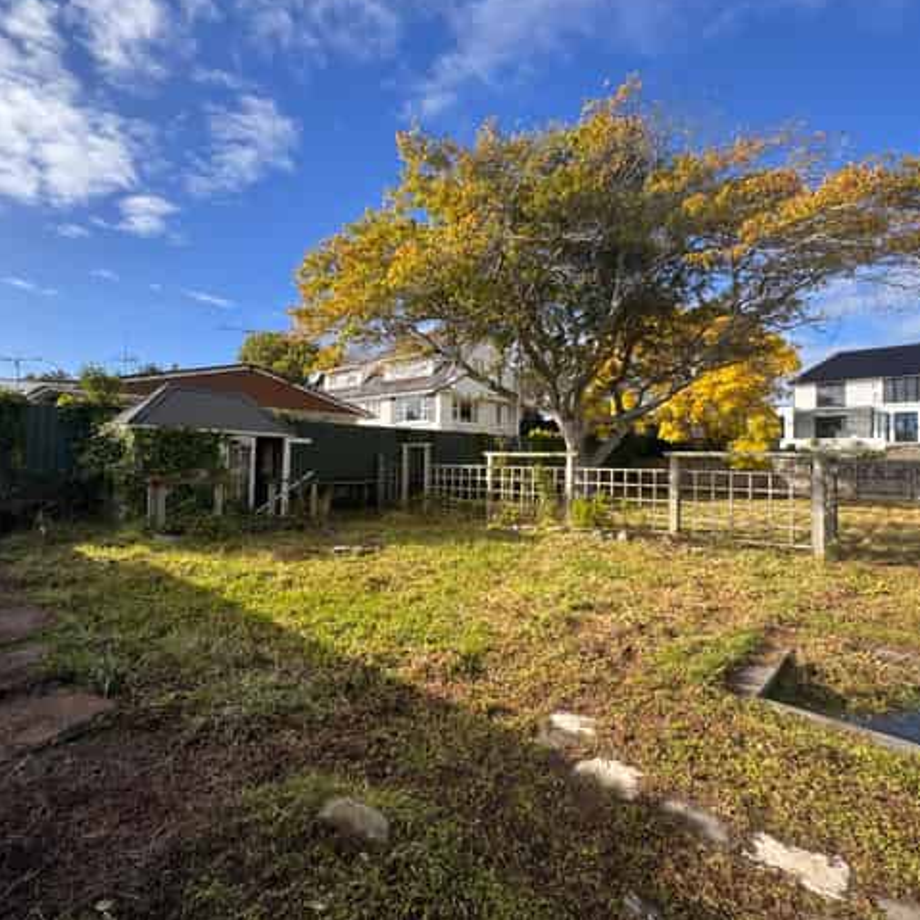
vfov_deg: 84.0
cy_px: 450
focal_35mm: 17
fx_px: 511
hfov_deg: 83.9
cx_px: 444
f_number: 2.2
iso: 40
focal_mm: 2.22
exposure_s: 1/779
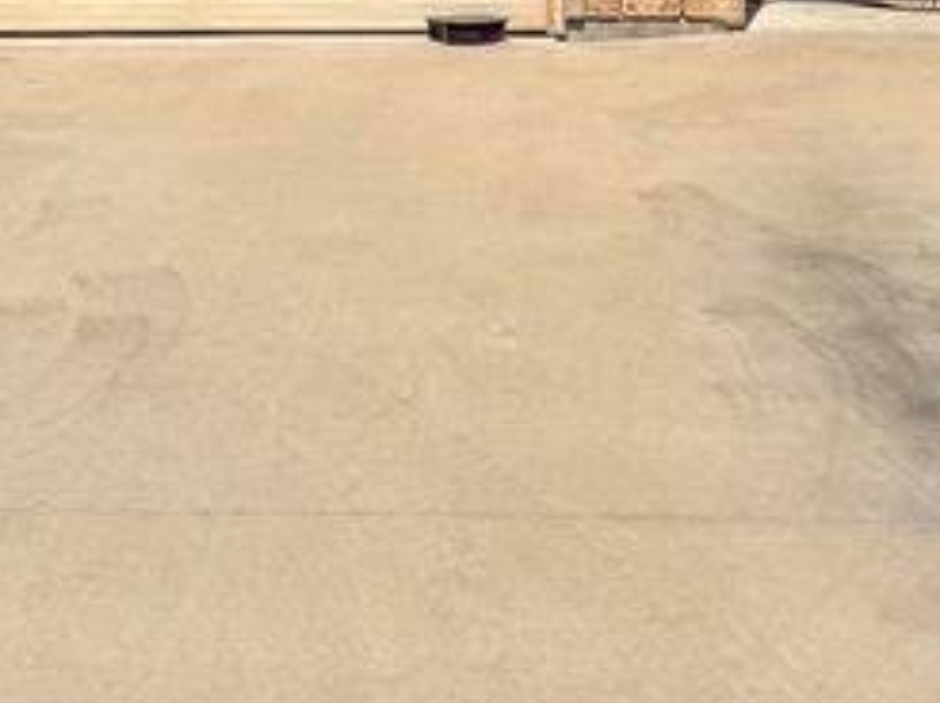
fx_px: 2713
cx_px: 791
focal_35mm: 100
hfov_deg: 19.4
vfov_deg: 13.2
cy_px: -585
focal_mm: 6.76
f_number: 1.8
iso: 80
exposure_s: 1/8000
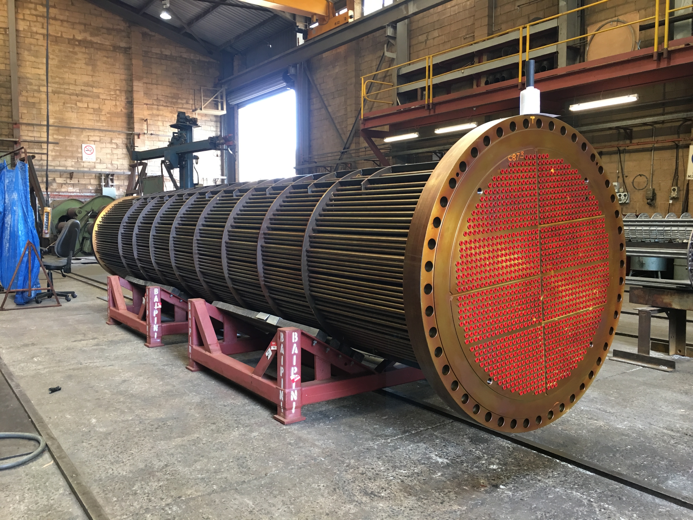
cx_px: 346
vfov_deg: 48.2
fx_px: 581
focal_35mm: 29
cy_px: 260
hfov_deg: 61.7
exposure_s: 1/33
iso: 100
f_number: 2.2
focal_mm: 4.15
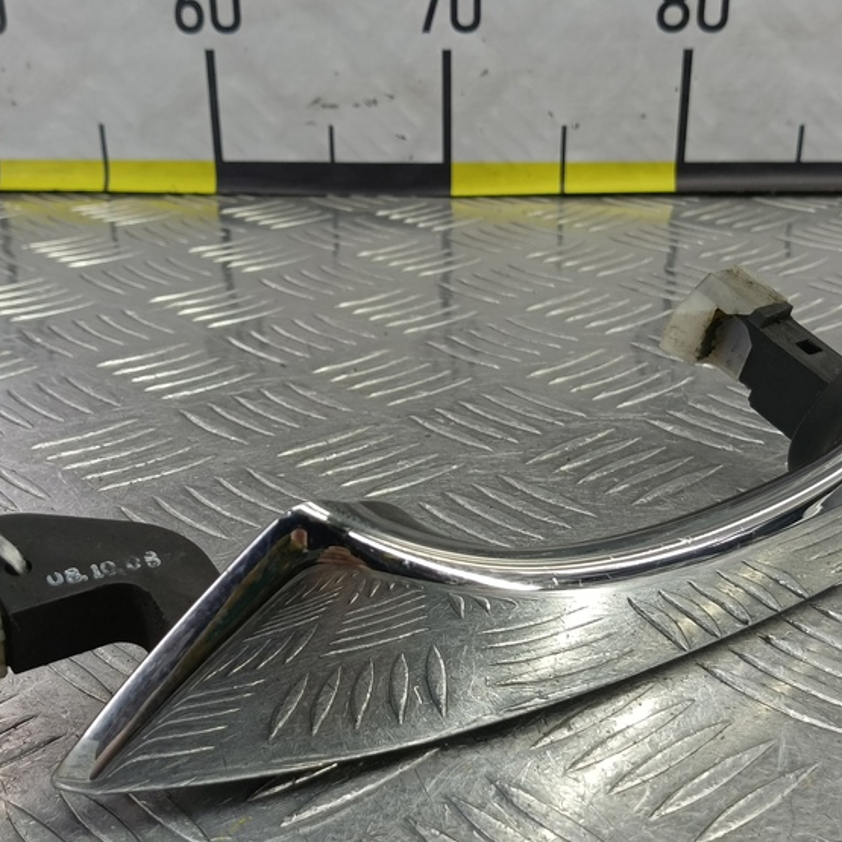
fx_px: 1211
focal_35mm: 44
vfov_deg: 38.0
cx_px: 446
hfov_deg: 38.3
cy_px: 545
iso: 116
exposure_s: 1/50
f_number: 1.6
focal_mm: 4.11
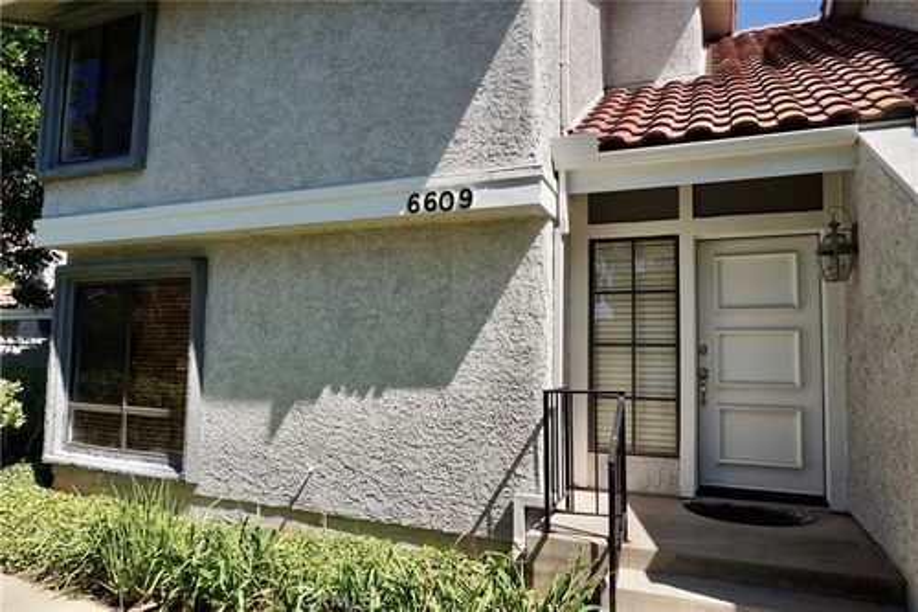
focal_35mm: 24
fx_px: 612
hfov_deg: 73.8
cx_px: 459
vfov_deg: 53.1
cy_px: 306
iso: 100
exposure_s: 1/100
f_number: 11
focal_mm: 16
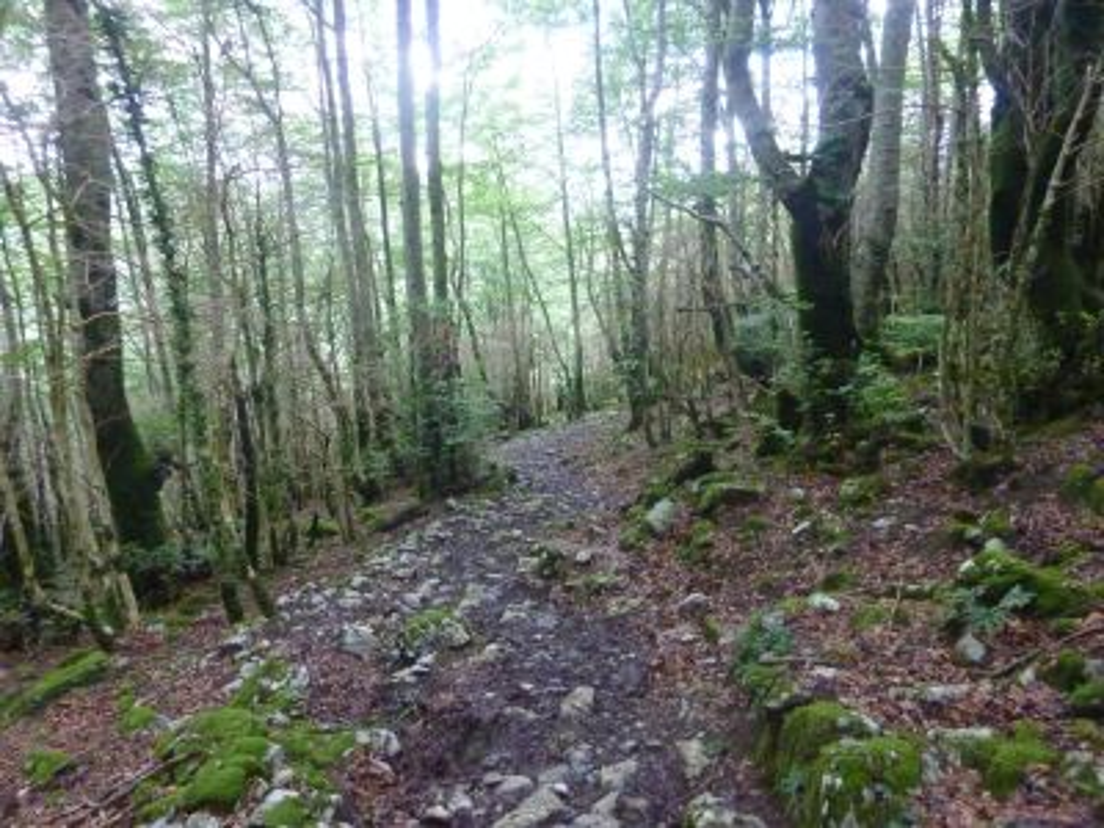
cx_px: 552
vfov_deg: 54.9
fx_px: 797
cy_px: 414
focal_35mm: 25
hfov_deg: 69.4
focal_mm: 4.1
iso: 800
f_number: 3.3
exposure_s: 1/100
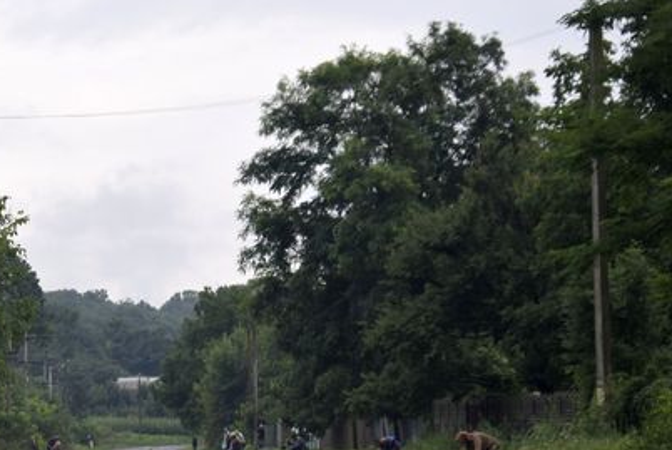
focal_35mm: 154
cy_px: 377
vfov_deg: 8.9
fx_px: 2876
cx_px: 97
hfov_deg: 13.2
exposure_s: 1/320
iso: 200
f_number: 5.6
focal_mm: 55
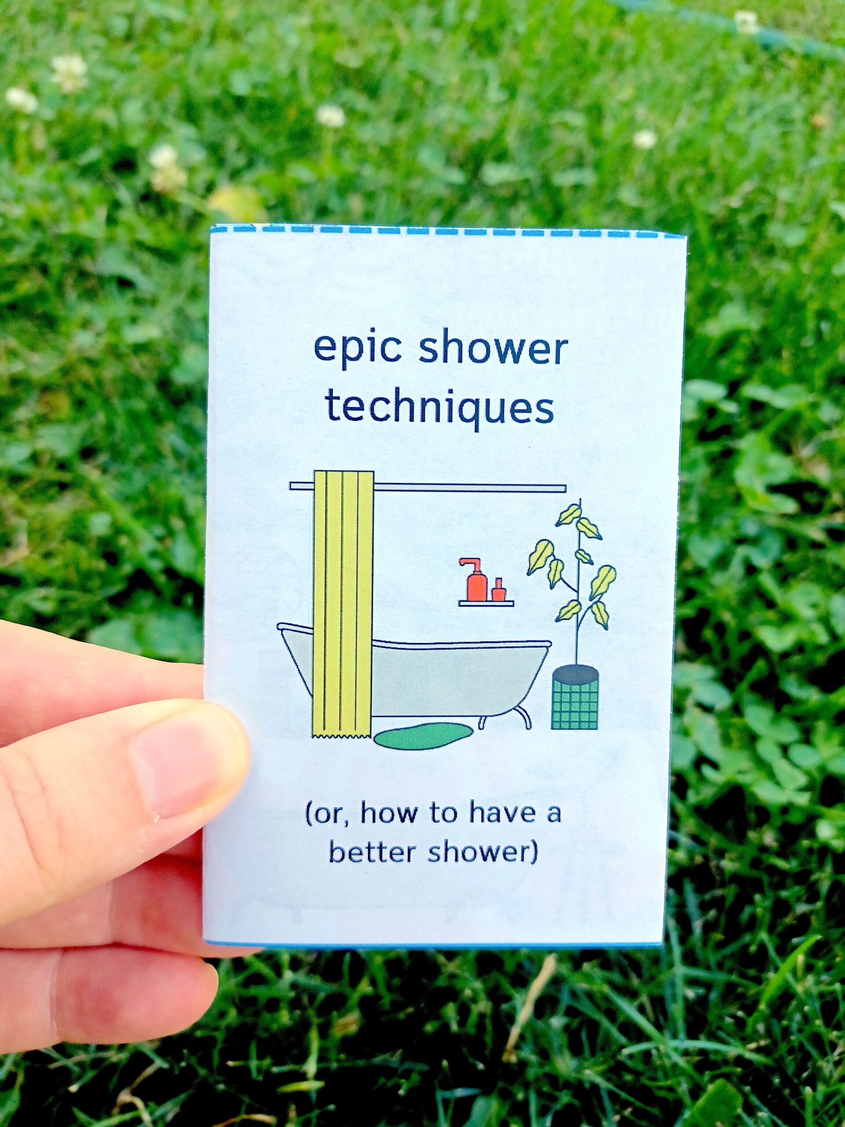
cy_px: 564
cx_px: 422
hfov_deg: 54.9
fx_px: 814
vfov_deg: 69.4
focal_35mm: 25
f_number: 1.8
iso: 50
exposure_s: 1/100
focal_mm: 4.6
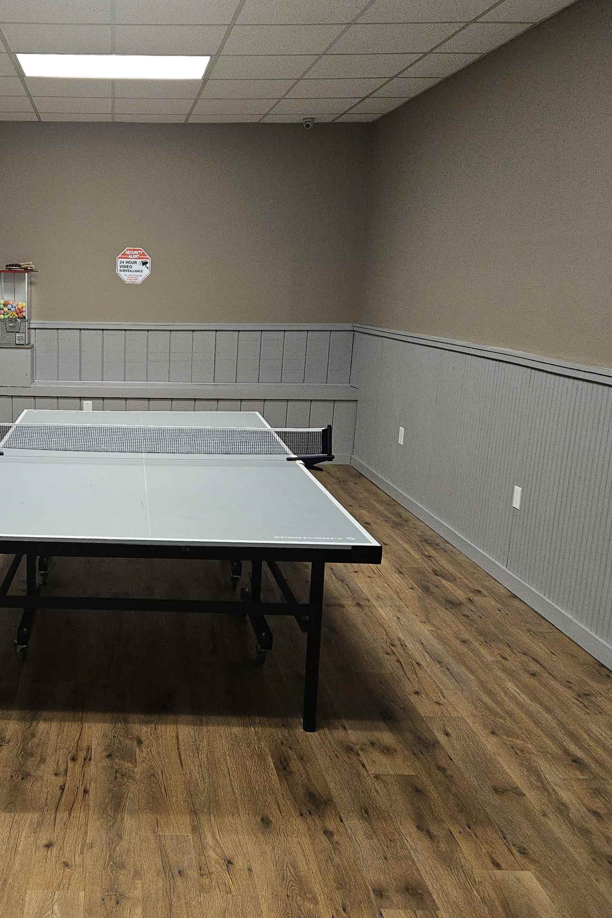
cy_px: 458
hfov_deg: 38.3
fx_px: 841
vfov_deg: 57.2
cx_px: 111
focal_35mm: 33
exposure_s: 1/24.1
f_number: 1.8
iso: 80
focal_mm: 5.4
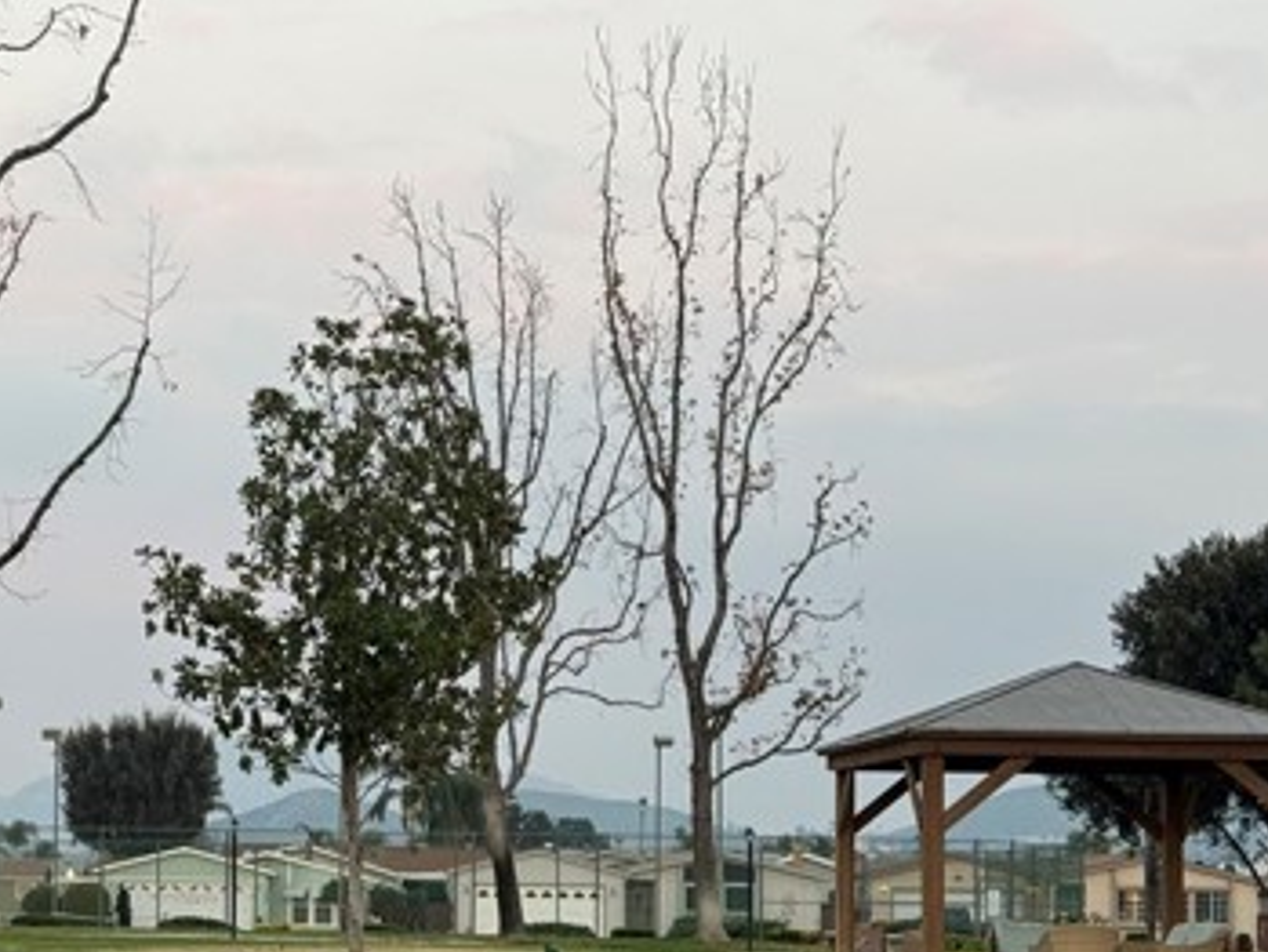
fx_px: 3225
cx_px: 254
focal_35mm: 88
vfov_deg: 16.7
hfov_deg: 22.0
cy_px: 694
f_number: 1.78
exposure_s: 1/121
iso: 80
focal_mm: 6.76
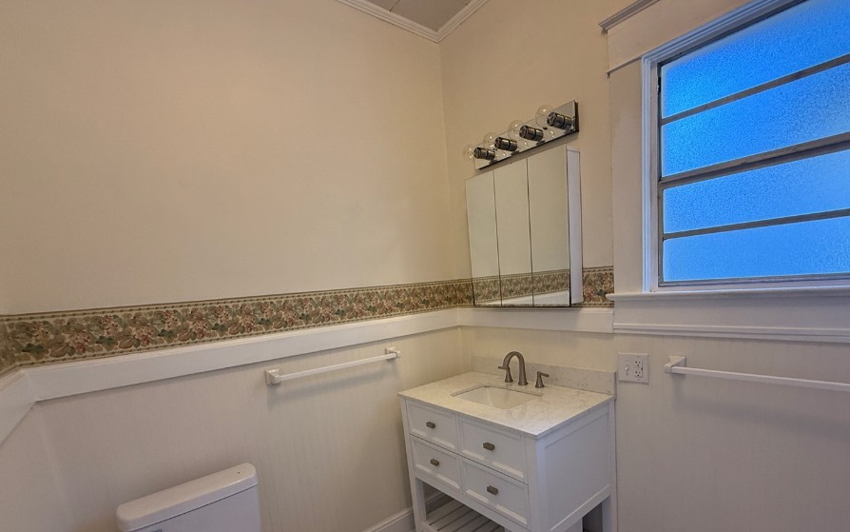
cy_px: 349
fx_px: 394
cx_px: 464
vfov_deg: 66.4
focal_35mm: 17
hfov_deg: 94.1
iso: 200
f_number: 2.2
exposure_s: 1/99
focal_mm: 2.22
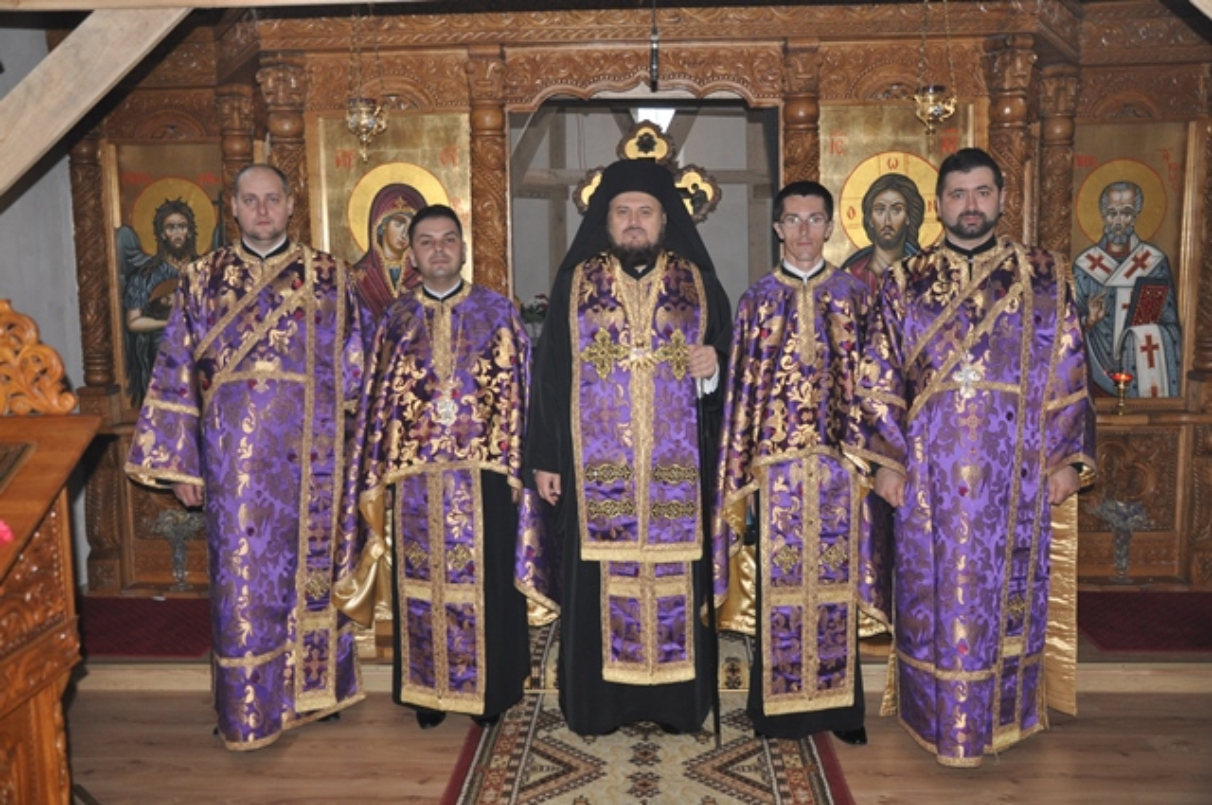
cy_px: 402
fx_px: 1110
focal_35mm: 33
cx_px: 606
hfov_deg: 57.3
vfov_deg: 39.9
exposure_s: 1/60
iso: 800
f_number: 3.8
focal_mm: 22
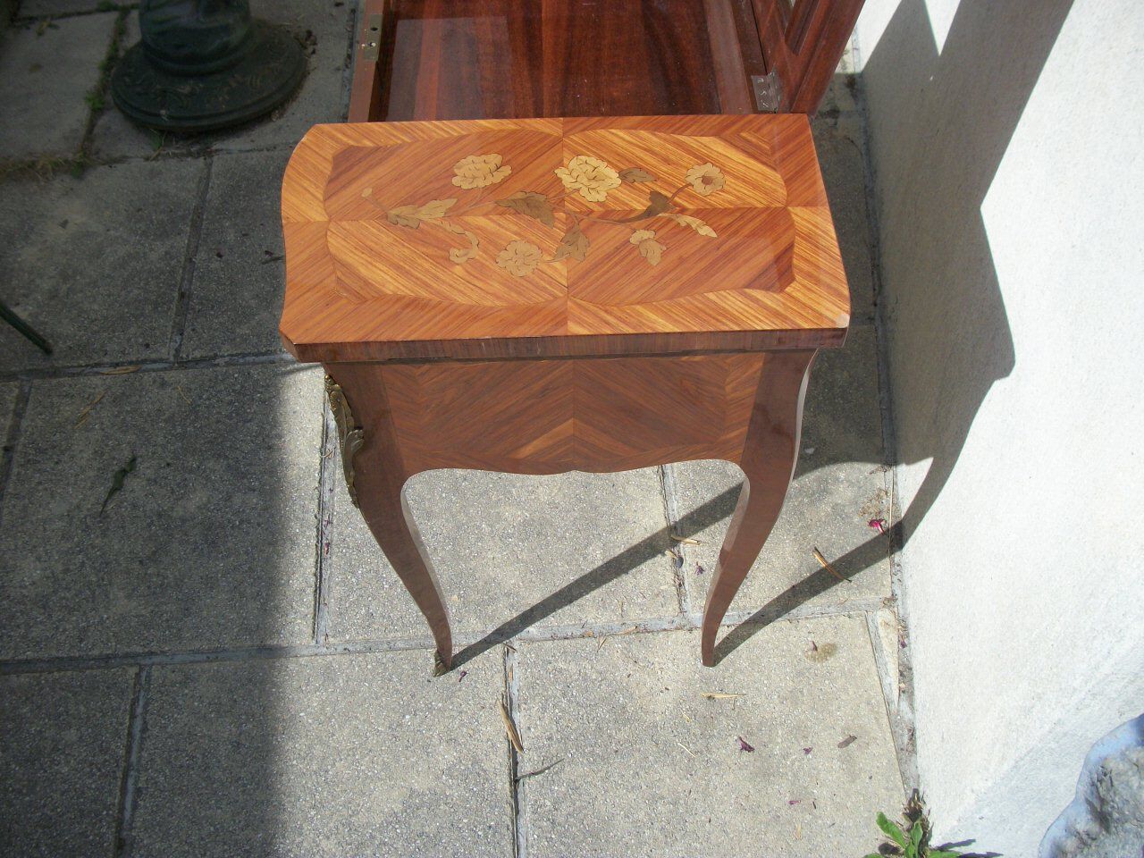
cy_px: 429
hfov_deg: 56.8
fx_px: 1058
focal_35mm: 32
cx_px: 572
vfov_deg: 44.2
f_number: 8.8
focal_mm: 5.7
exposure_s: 1/200
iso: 80
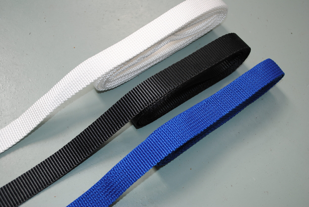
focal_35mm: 42
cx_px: 154
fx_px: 361
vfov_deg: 32.0
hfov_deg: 46.3
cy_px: 104
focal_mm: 28
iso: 100
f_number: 4.5
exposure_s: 1/125
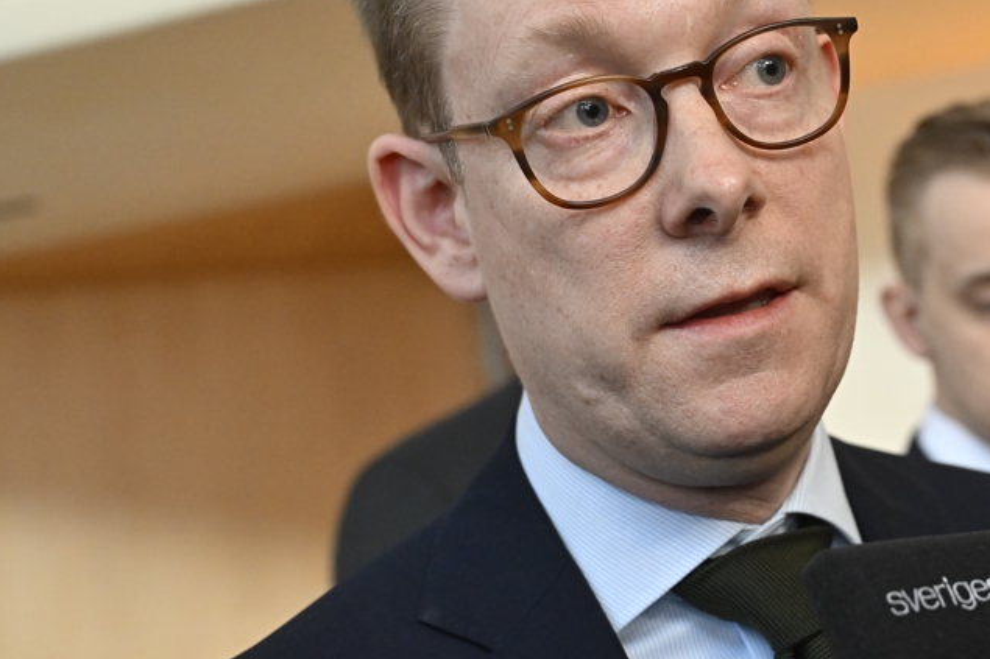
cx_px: 833
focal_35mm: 75
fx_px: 2062
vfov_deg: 18.2
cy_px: 330
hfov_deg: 26.4
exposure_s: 1/250
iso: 2500
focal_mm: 35
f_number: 3.5
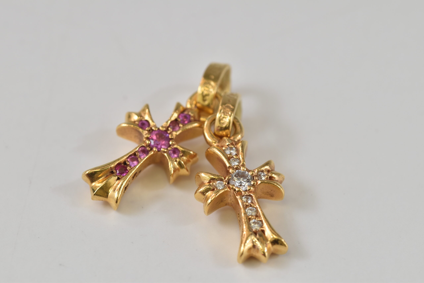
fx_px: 1591
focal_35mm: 135
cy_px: 142
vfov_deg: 10.2
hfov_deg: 15.2
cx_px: 212
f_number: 13
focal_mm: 90
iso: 100
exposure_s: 1/5
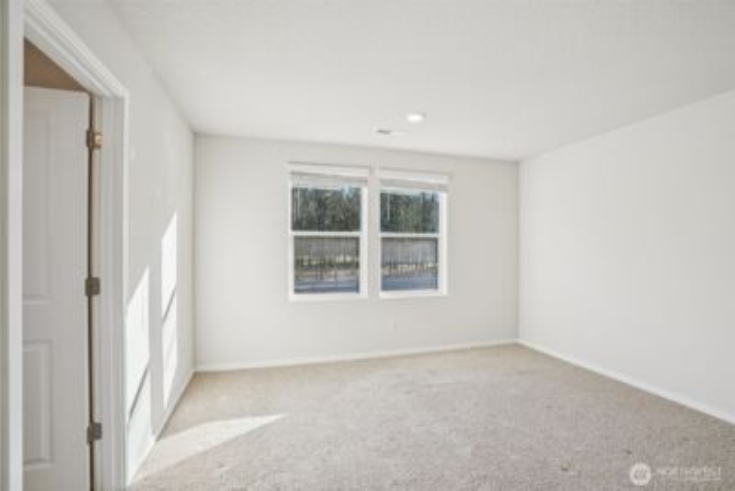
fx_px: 327
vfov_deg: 73.8
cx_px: 368
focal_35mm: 16
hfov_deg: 96.7
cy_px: 246
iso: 400
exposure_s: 1/125
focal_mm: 16
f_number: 8
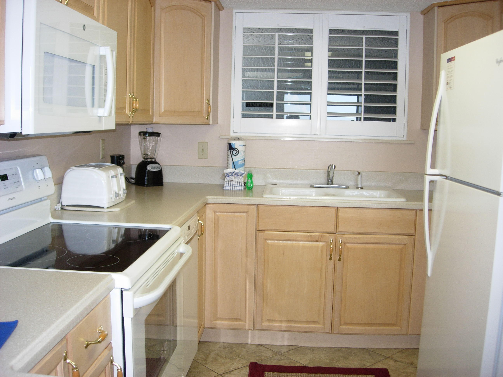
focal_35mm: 38
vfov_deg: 37.7
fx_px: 552
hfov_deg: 49.0
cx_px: 252
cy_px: 188
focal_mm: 7.8
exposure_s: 1/32
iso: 79
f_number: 2.8
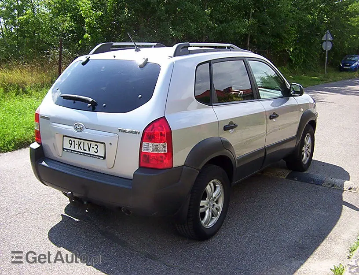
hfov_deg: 47.6
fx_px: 407
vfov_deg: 37.2
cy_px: 138
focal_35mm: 39
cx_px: 180
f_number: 3.84
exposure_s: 1/477
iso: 100
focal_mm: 5.26
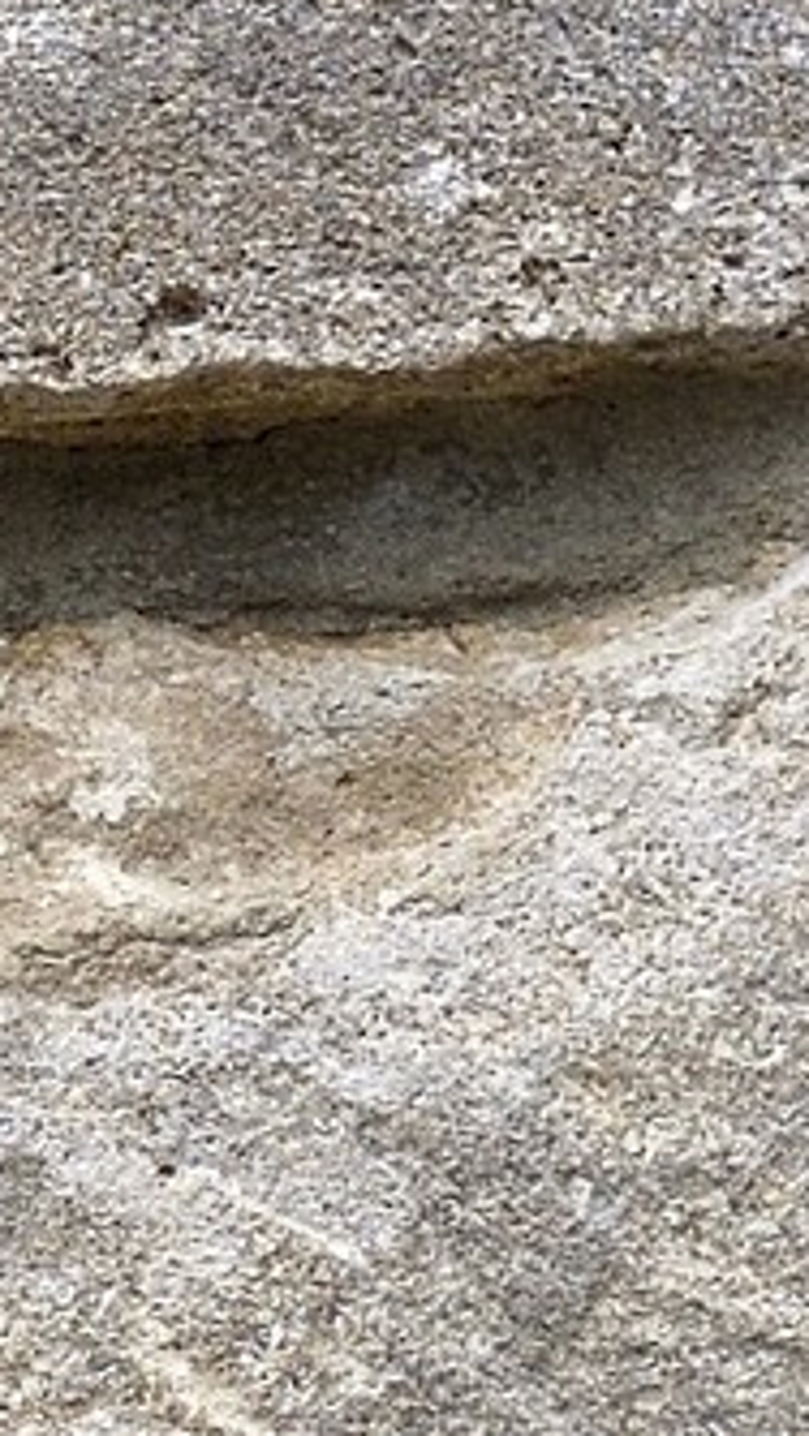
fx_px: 17191
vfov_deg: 4.8
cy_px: 606
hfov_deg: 2.6
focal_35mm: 451
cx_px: -2599
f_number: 9
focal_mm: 60
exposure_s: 1/160
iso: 800
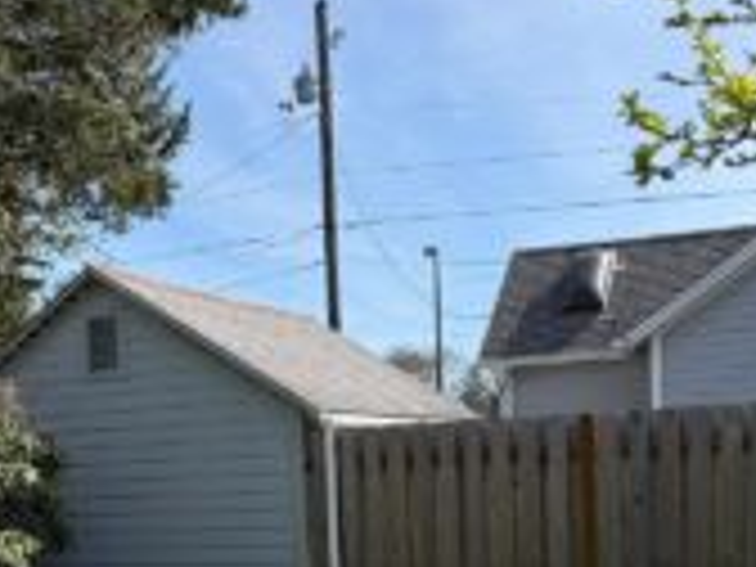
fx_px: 1245
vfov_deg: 24.7
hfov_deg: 33.0
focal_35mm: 57
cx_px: 166
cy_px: 544
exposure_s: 1/2703
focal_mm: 6.76
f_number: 1.78
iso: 80
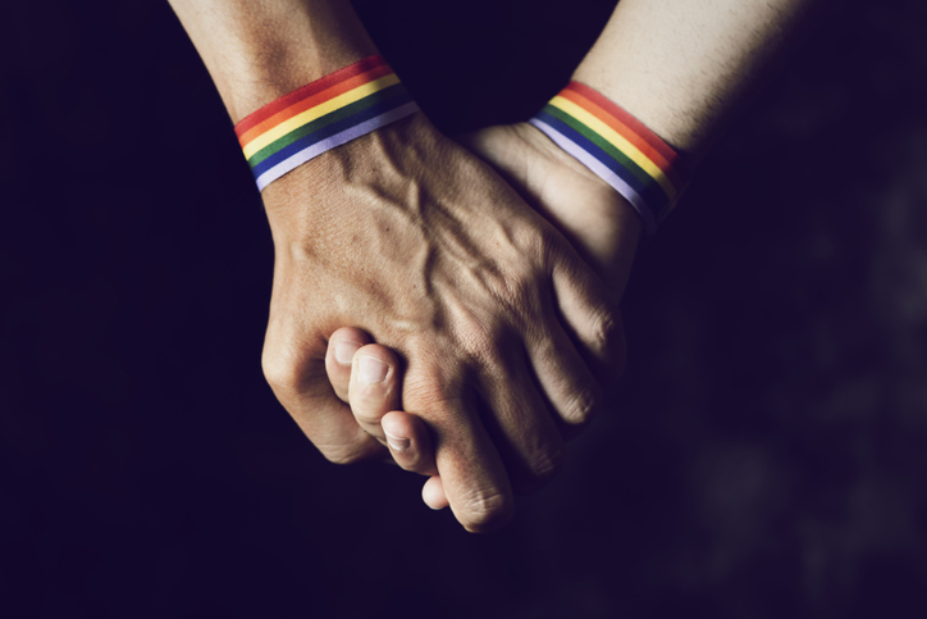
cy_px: 310
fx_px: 2704
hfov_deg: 19.5
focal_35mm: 105
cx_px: 464
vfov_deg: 13.0
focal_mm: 105
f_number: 5.6
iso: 64
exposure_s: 1/125
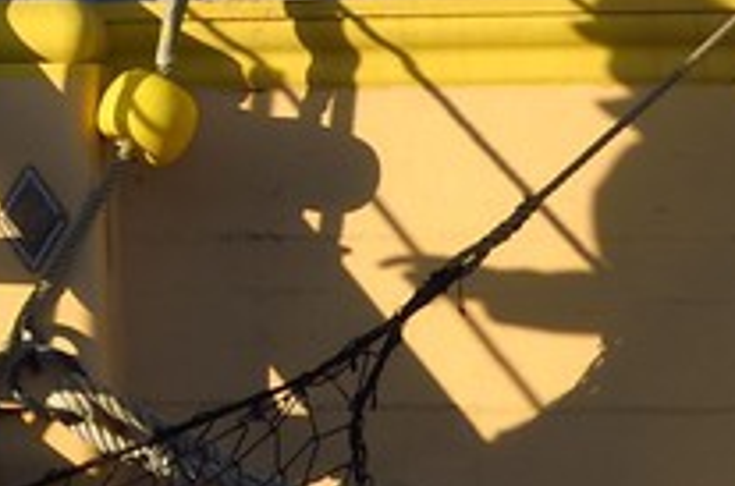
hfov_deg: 7.6
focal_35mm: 240
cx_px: -1371
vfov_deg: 5.4
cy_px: -898
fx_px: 4889
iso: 200
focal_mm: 31
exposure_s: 1/250
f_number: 11
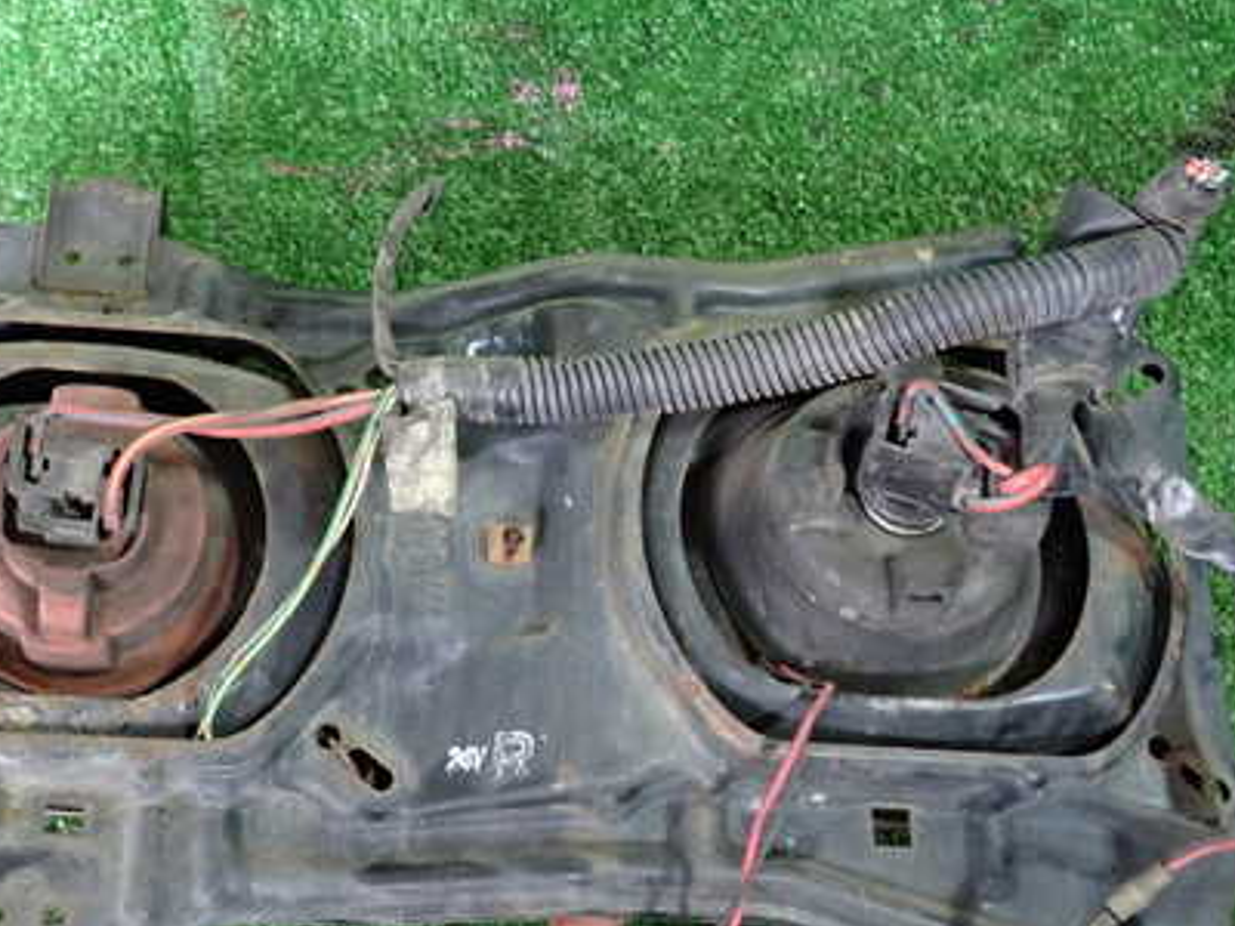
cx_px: 482
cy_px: 515
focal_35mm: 45
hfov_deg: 41.8
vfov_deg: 32.2
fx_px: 1605
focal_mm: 5.4
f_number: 2.3
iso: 800
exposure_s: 1/30
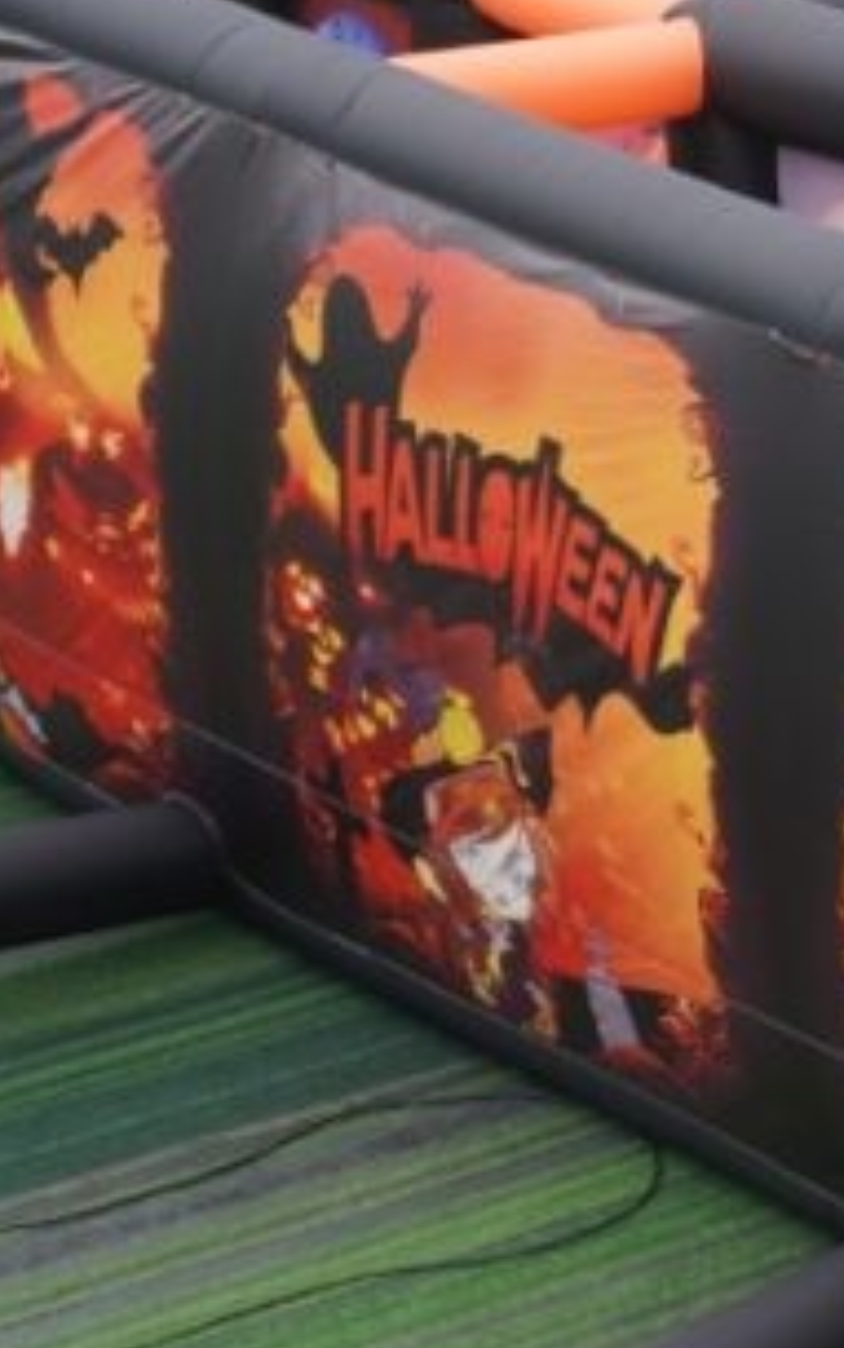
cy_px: 206
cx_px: 1754
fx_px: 6027
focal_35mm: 164
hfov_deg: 7.6
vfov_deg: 12.7
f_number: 6.3
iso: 100
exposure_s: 1/80
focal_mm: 32
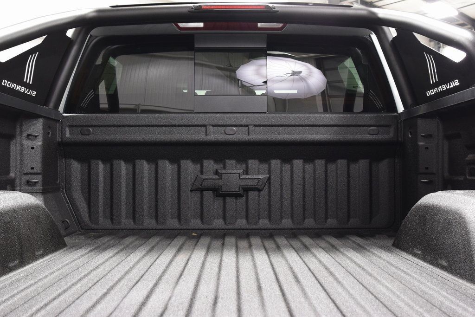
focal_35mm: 36
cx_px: 238
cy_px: 158
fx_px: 475
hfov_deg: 53.1
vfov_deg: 36.9
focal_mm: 24
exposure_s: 1/15
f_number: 5.6
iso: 1600
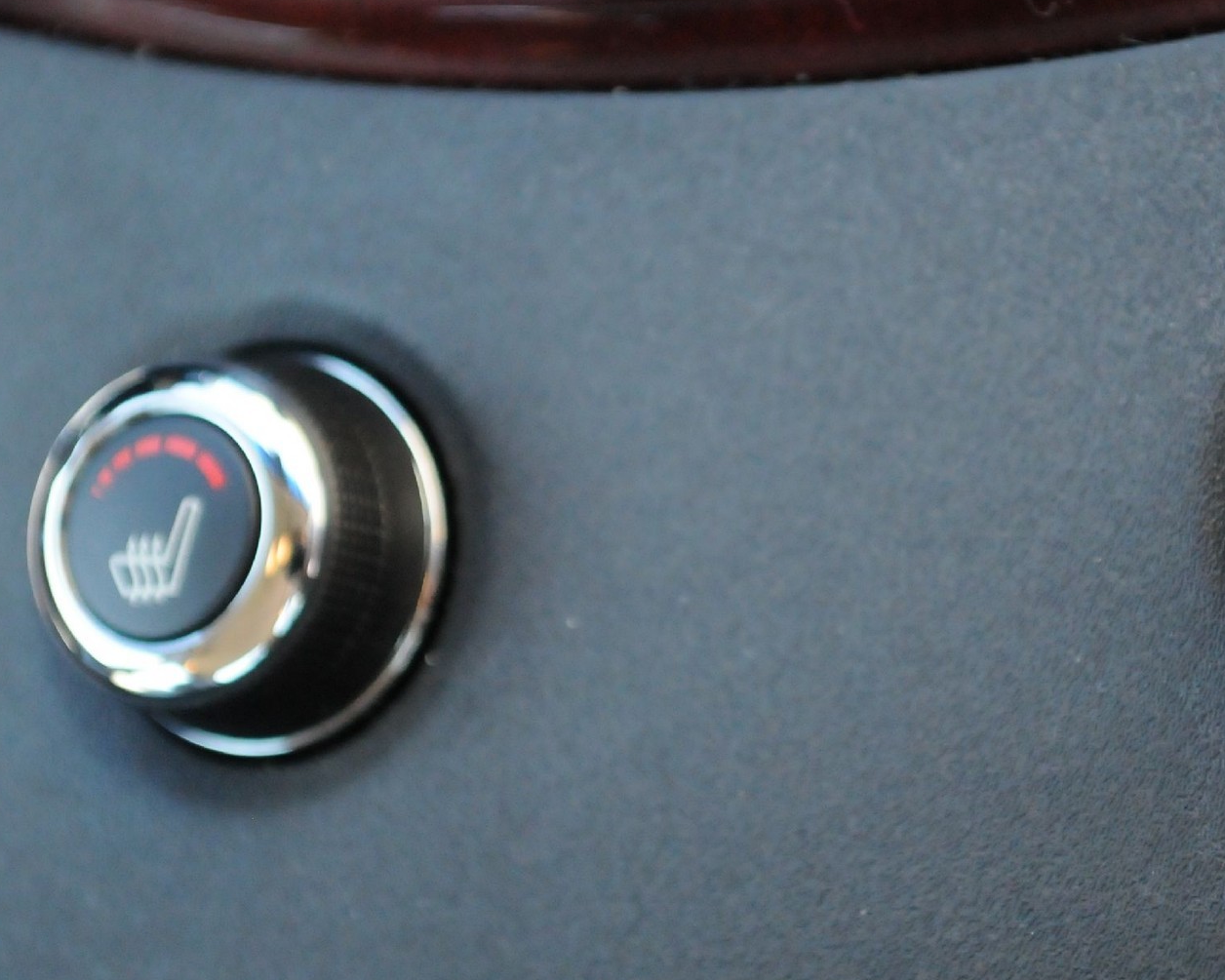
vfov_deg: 10.0
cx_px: 800
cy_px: 315
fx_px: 5581
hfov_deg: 12.5
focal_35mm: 154
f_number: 5.6
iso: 2000
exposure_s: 1/320
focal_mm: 55
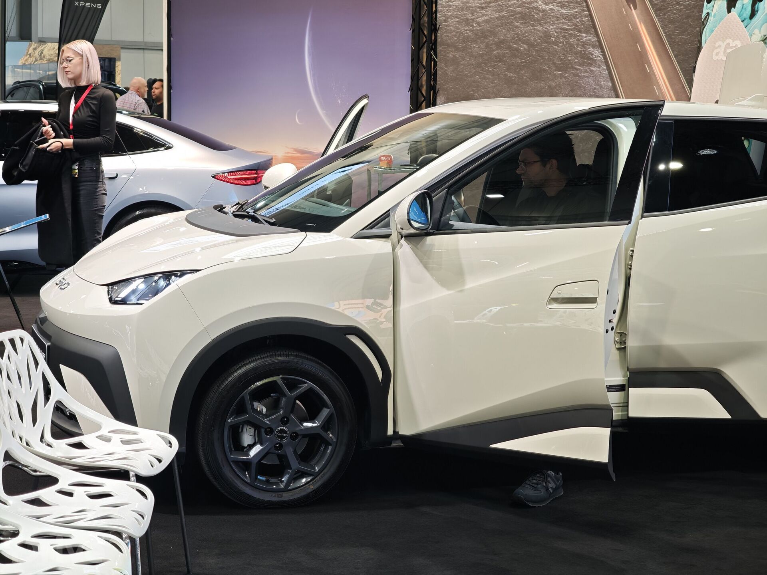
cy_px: 288
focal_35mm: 70
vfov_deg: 21.0
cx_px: 384
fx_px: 1551
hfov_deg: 27.8
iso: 125
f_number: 1.8
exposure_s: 1/100
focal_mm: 11.5
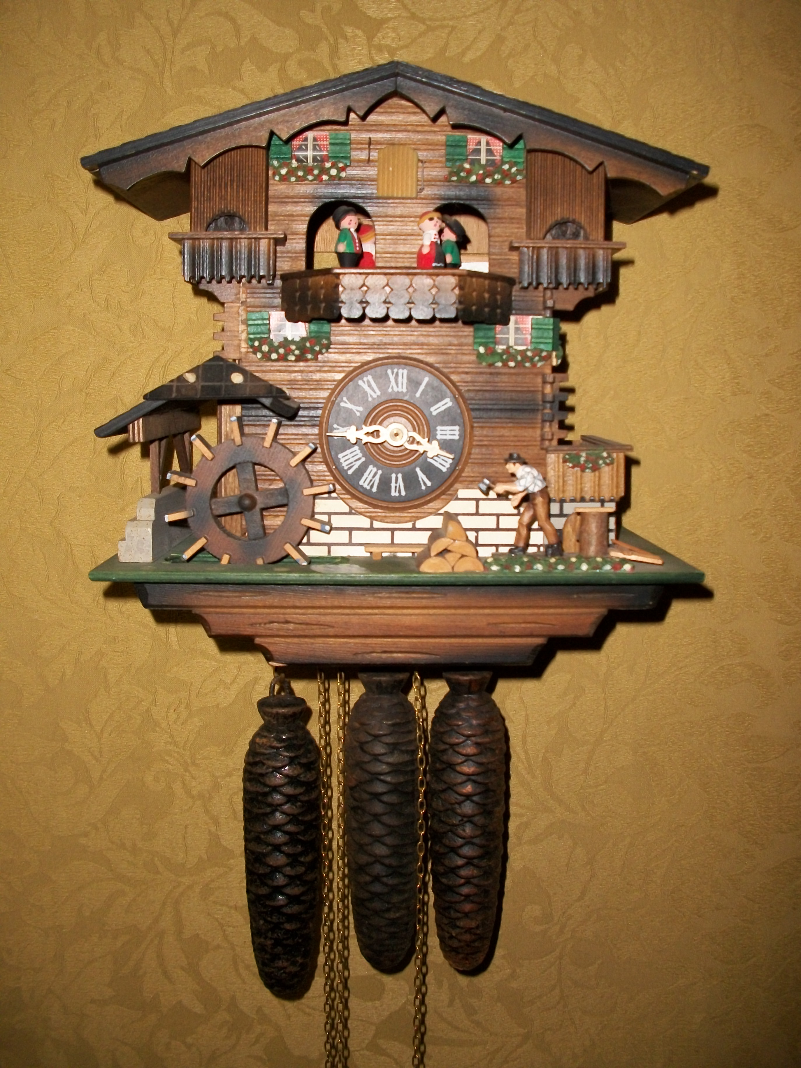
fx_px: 1080
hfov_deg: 40.7
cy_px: 534
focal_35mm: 35
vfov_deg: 52.6
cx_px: 400
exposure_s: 1/125
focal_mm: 6.3
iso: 200
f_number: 3.1
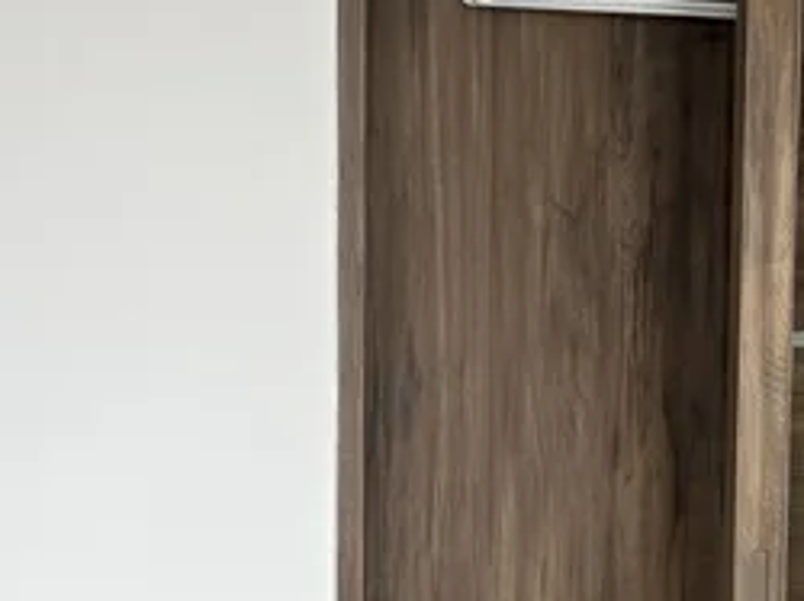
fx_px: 2436
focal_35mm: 105
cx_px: 585
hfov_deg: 18.6
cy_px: 482
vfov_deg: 14.0
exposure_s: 1/121
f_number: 1.5
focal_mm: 5.7
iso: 40
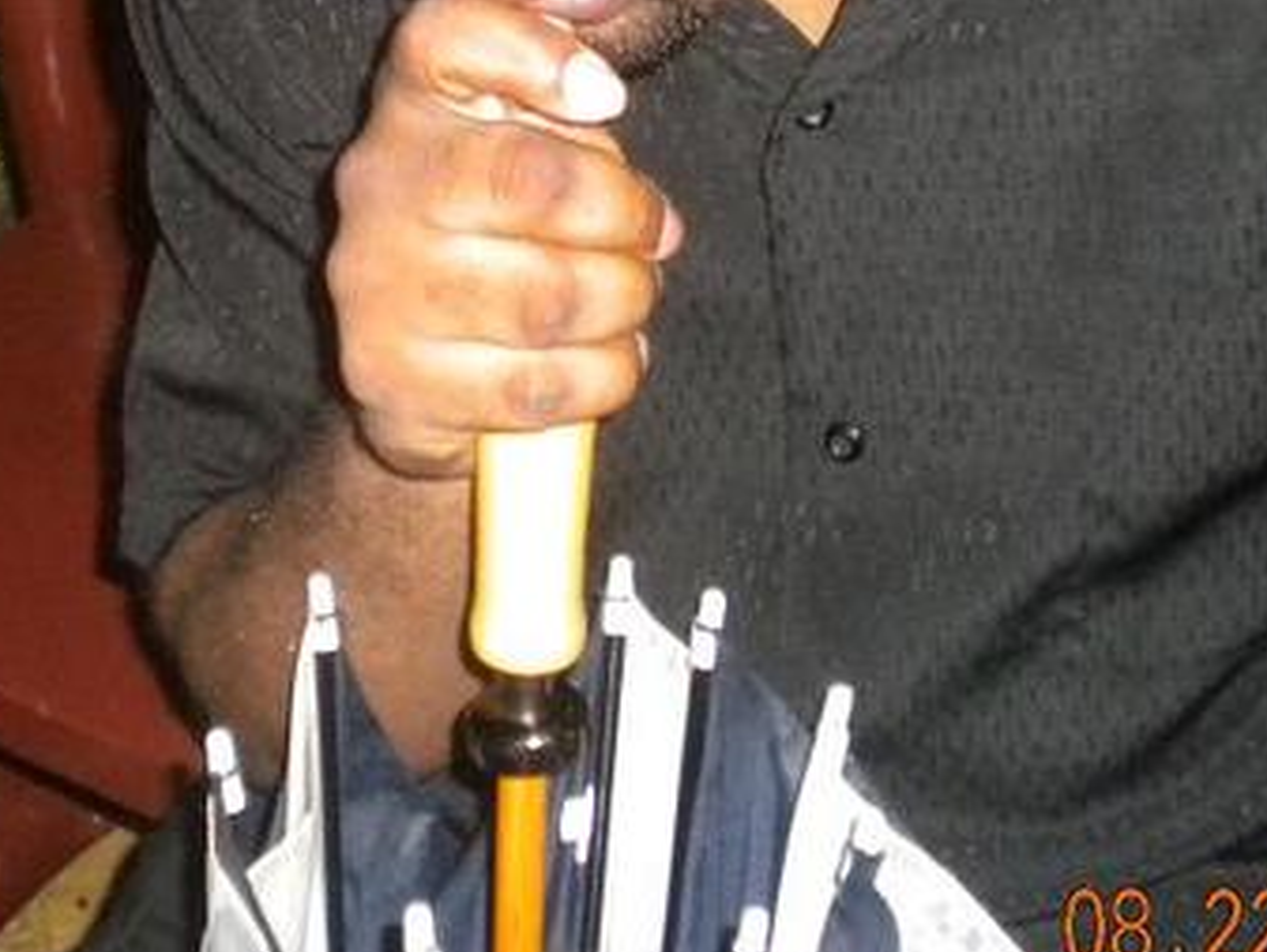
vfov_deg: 17.4
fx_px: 3039
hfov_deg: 23.5
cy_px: 34
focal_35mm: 83
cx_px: 485
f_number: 3.1
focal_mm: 6.3
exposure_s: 1/8
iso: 400
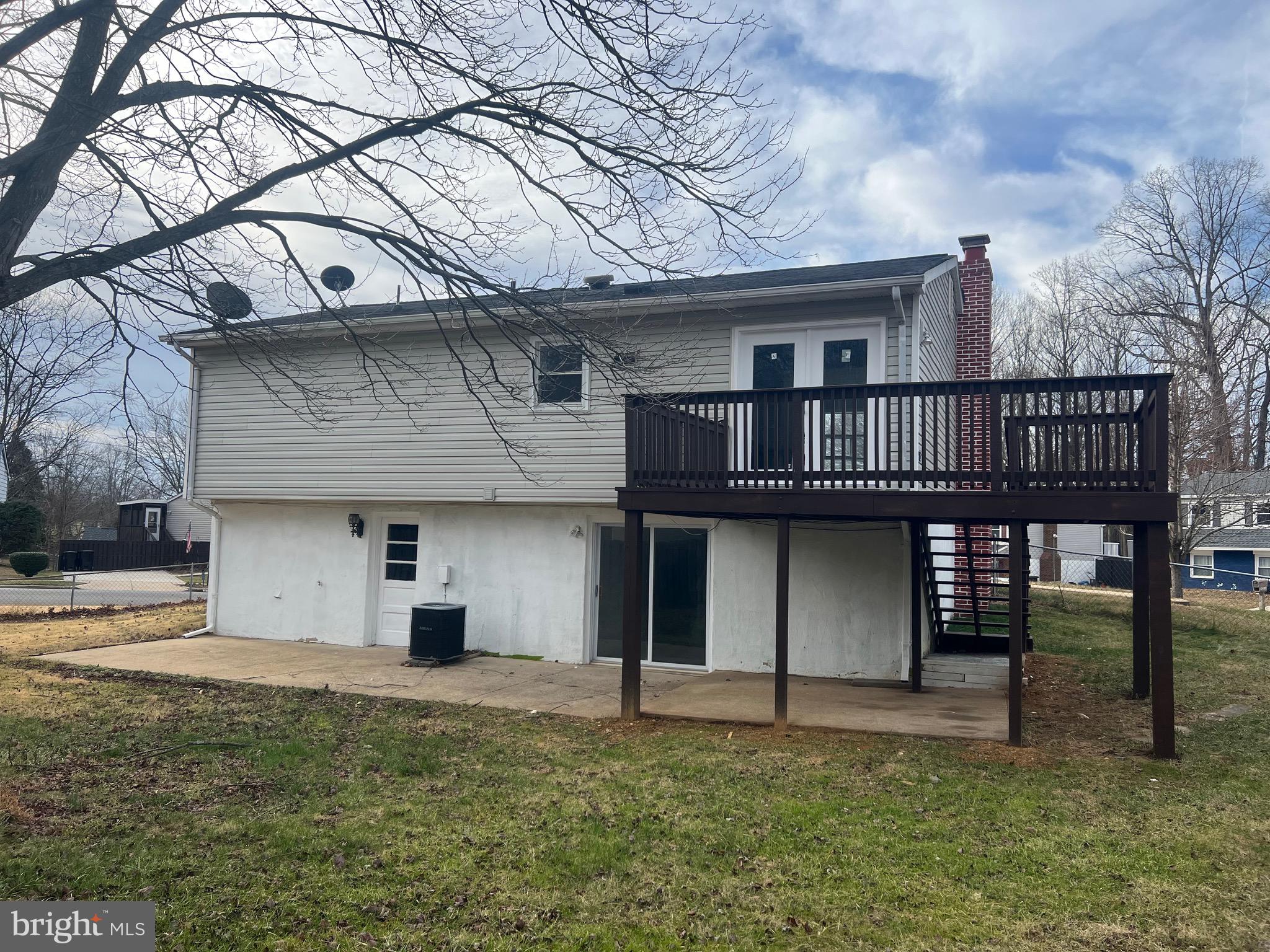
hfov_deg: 67.3
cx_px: 635
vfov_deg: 53.1
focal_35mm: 26
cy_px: 476
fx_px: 954
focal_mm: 5.7
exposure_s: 1/2404
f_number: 1.5
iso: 50
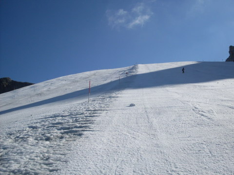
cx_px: 117
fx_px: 257
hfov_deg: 49.0
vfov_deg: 37.7
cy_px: 88
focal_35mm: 38
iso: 80
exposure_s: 1/500
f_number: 8.4
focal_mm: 6.3
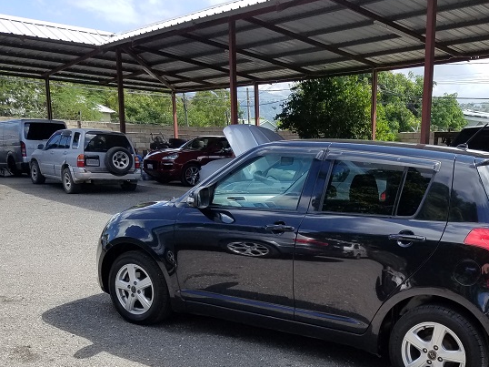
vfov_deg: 36.2
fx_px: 551
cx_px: 350
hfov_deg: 46.6
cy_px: 262
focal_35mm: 39
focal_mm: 4.2
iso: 50
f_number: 1.7
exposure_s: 1/1656
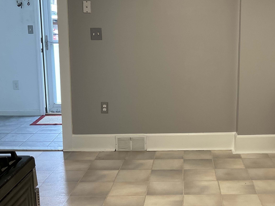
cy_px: 94
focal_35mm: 51
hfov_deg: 36.6
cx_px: 205
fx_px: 405
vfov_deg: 28.6
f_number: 1.8
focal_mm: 3
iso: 50
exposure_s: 1/60
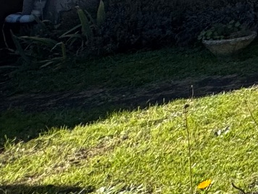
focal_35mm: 80
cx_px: 675
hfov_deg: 13.6
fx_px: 597
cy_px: -220
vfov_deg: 14.5
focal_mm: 2.22
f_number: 2.2
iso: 40
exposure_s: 1/734
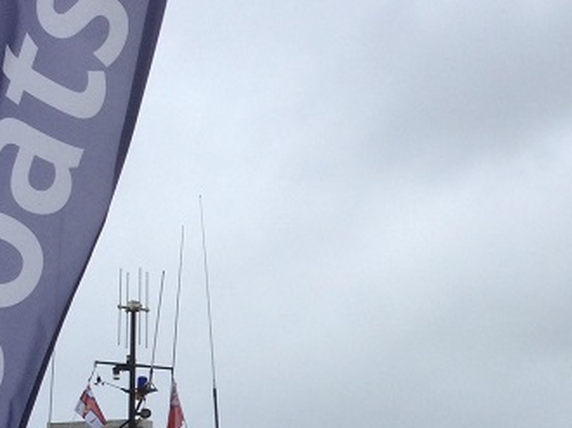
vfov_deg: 15.3
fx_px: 1552
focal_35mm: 94
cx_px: 421
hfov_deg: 20.7
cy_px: 475
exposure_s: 1/1116
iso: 25
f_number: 2.4
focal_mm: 3.3
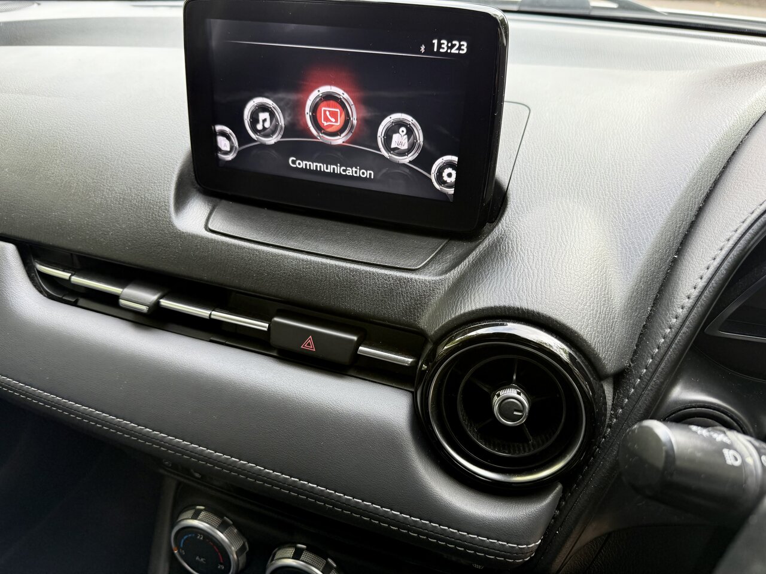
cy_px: 287
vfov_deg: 56.8
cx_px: 383
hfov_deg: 71.6
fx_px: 531
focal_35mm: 24
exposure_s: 1/204
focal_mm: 6.76
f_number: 1.78
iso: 100
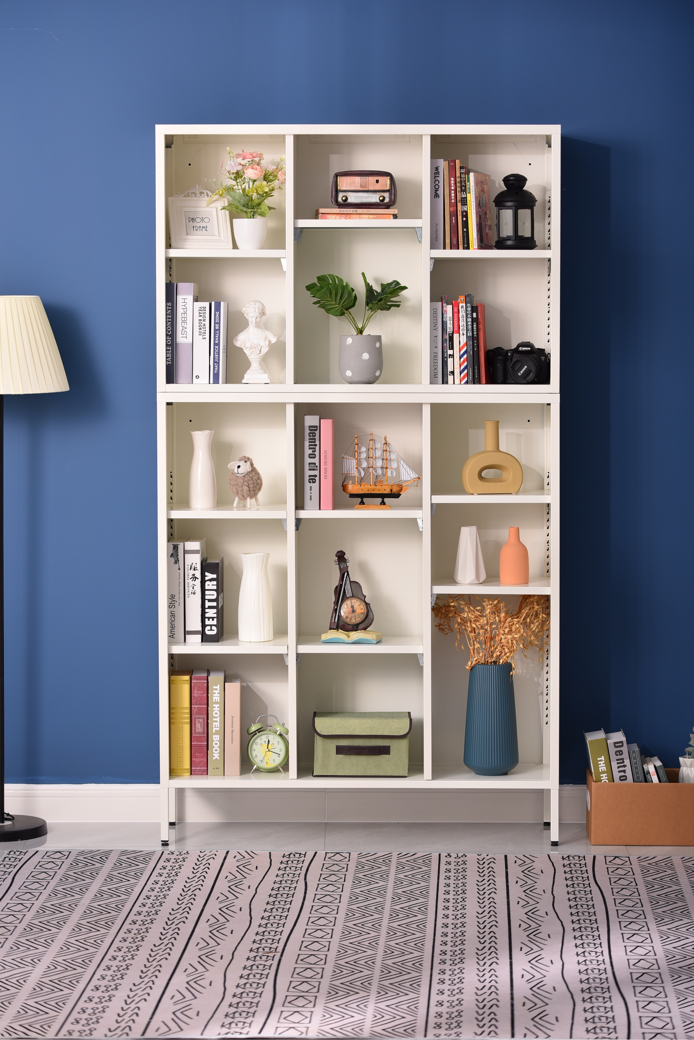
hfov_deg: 15.2
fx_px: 2601
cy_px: 520
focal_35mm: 90
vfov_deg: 22.6
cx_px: 347
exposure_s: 1/180
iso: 100
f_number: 5.6
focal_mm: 90
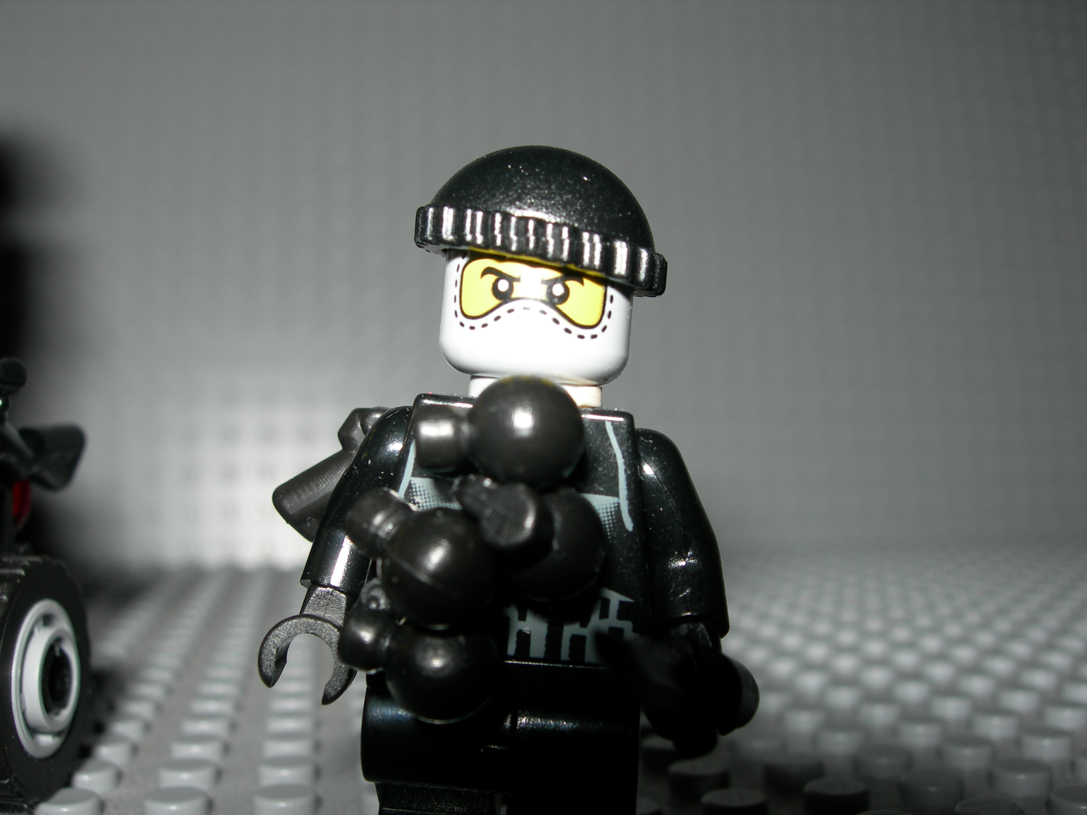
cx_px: 544
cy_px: 408
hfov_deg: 49.0
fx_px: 1193
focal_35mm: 38
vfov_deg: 37.7
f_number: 4.8
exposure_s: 1/60.1
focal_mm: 7.8
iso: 50
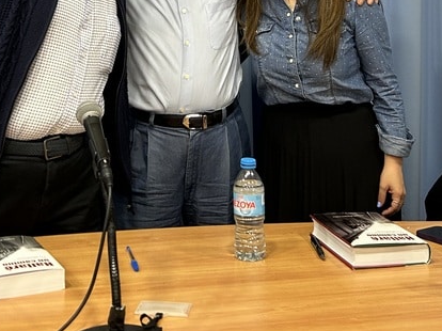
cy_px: -47
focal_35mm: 67
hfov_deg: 28.9
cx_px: 178
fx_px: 855
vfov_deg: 20.7
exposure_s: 1/50
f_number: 1.5
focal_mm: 5.7
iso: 160
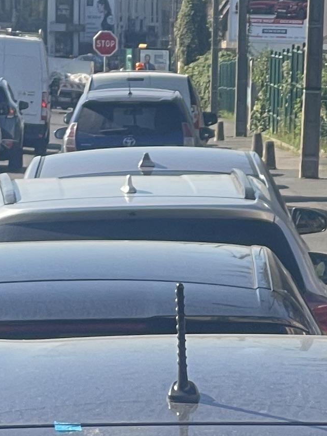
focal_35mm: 305
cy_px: 911
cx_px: 183
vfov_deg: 6.3
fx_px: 3840
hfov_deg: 4.9
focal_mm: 7.5
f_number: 2.2
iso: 20
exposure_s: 1/364
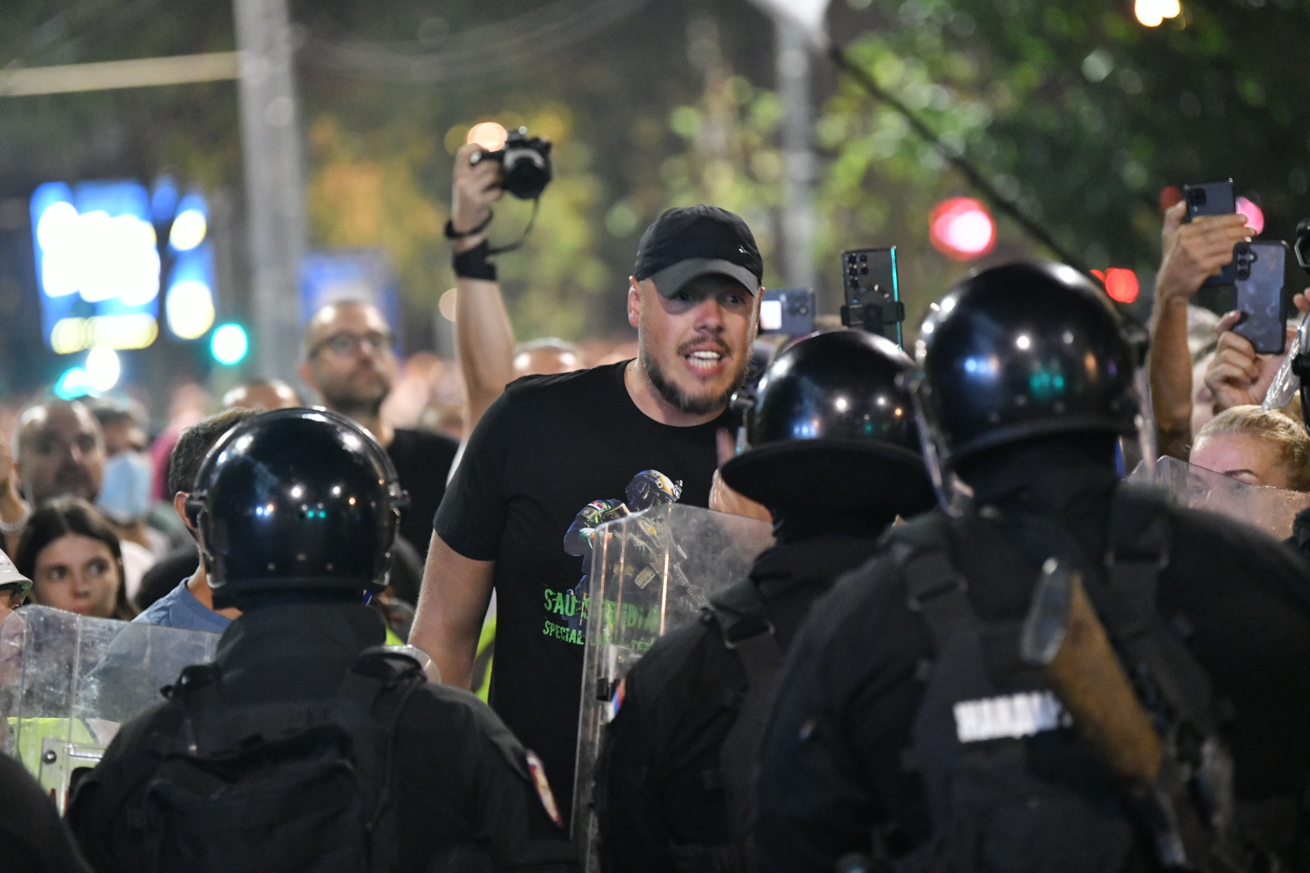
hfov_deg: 12.8
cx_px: 655
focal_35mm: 160
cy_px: 436
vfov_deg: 8.6
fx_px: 5822
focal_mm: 160
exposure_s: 1/30
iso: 6400
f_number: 3.2
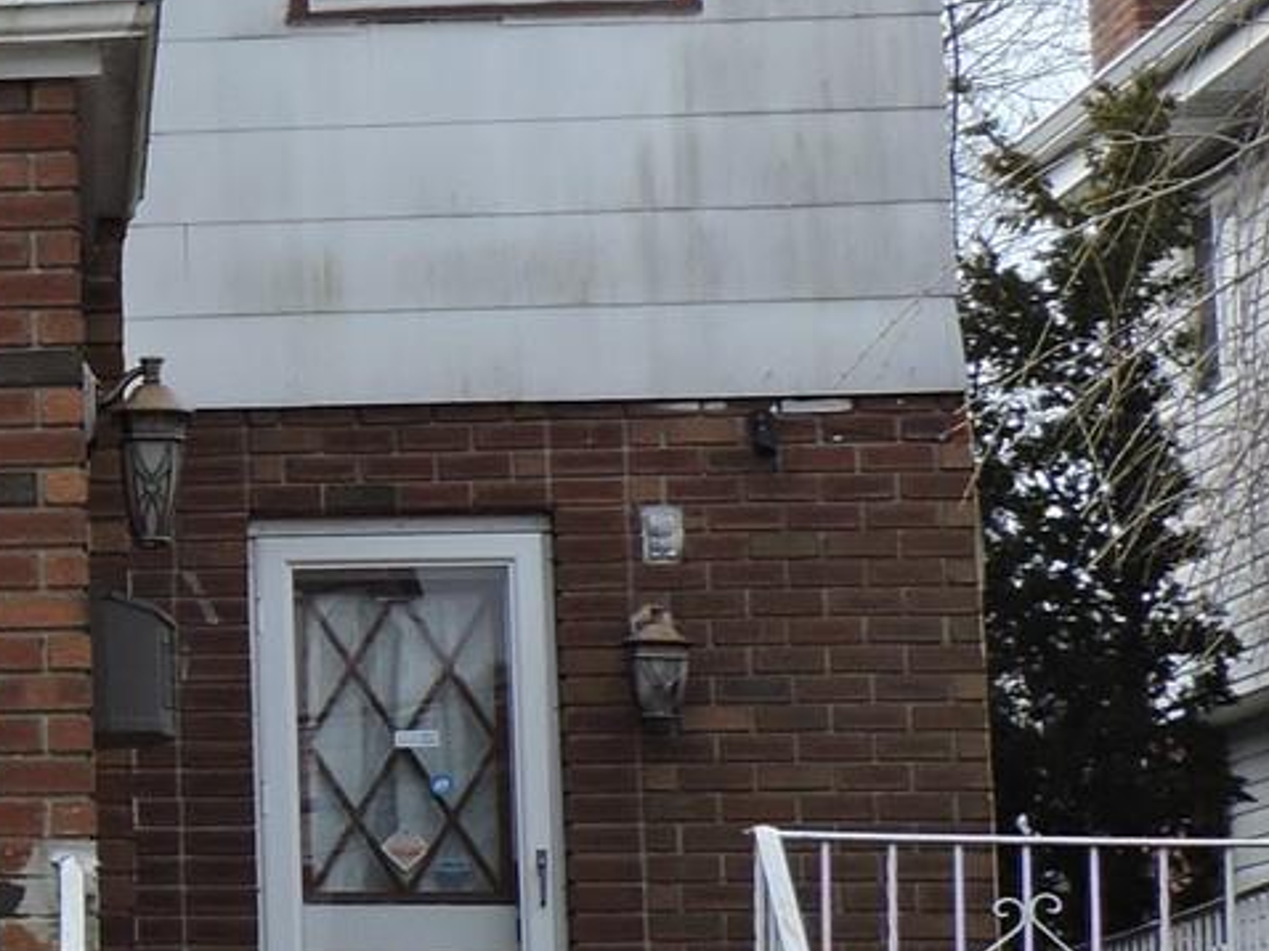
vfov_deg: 9.9
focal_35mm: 150
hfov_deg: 11.7
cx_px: -1311
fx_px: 5496
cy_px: 345
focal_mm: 6.2
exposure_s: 1/640
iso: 100
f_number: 3.3
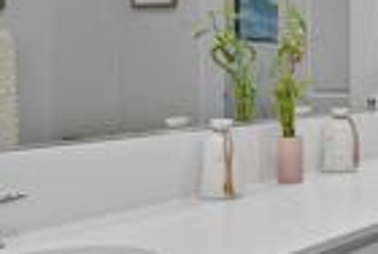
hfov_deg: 24.2
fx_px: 768
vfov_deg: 18.5
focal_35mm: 73
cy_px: 26
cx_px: 494
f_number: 4.5
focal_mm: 16
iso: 1250
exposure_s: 1/15
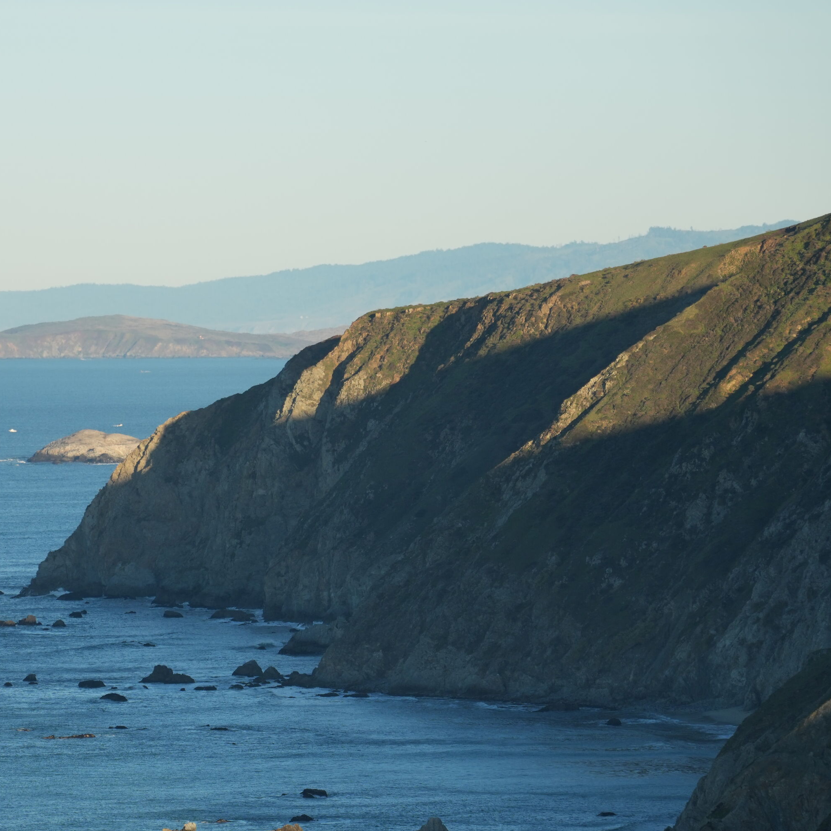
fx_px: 7849
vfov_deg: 6.1
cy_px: 539
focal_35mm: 289
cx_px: 241
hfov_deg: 6.1
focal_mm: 157
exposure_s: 1/800
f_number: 6.3
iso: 320
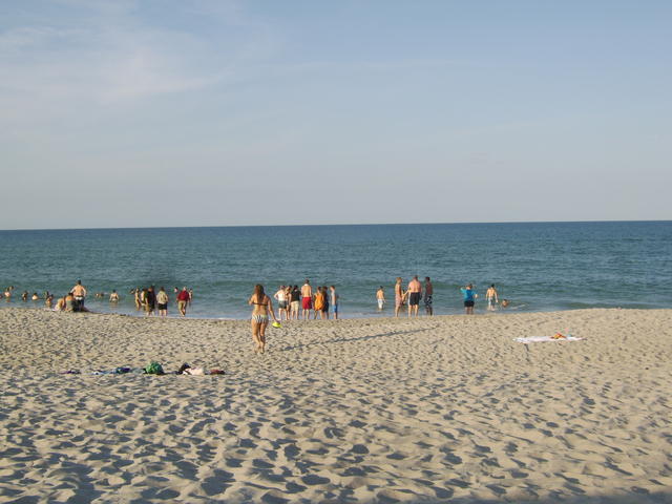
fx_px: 738
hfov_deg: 49.0
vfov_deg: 37.7
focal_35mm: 38
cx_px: 336
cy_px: 252
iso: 71
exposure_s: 1/272
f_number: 5.6
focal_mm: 9.86
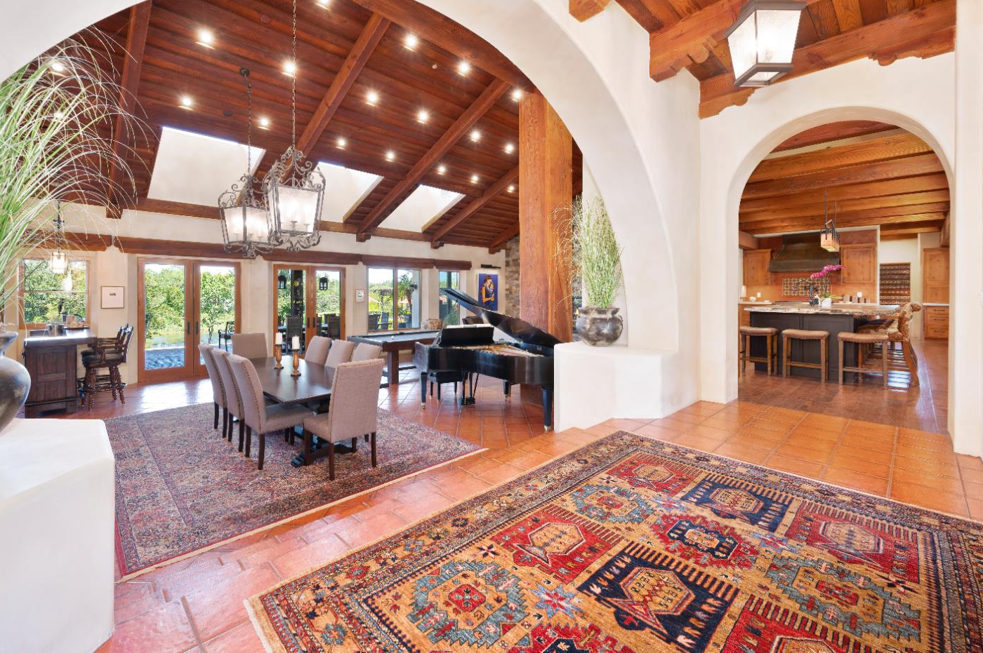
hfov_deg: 100.3
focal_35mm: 15
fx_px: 409
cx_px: 466
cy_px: 304
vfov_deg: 77.1
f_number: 6.3
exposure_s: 1/160
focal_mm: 14
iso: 500
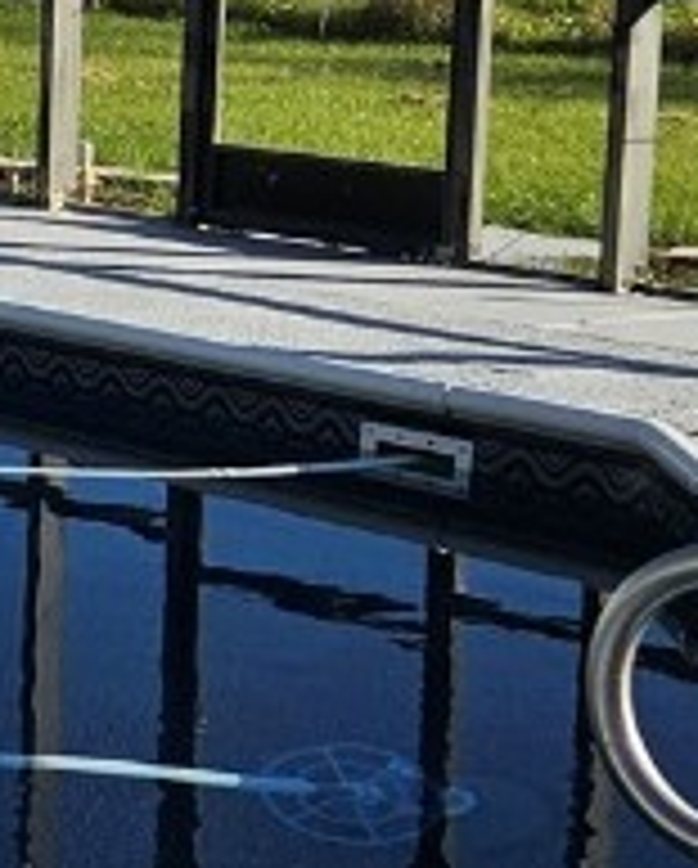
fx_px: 3066
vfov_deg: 16.0
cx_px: -657
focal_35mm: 119
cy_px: 180
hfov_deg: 11.7
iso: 32
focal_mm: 5.4
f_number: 1.8
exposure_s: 1/2000
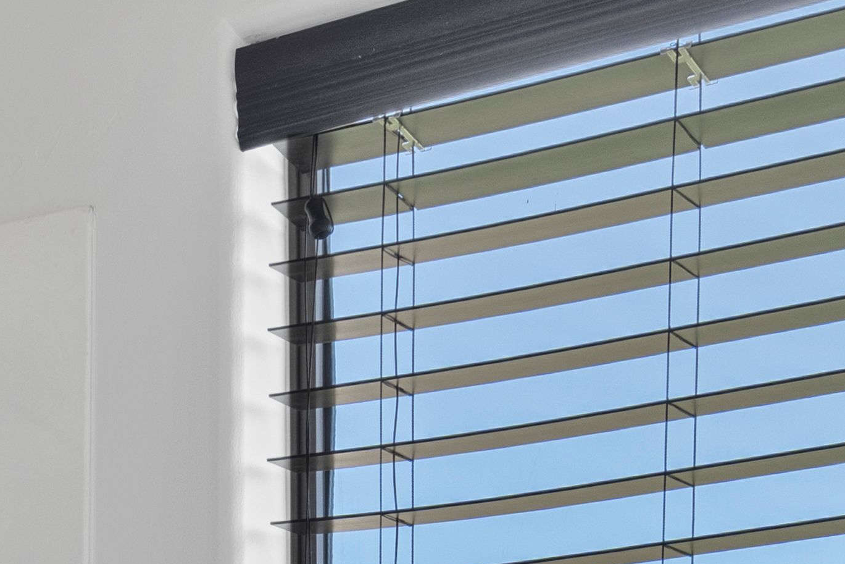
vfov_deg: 10.5
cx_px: -178
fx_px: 2770
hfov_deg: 16.6
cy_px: 1205
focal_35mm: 118
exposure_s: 1
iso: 200
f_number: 8
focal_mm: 17
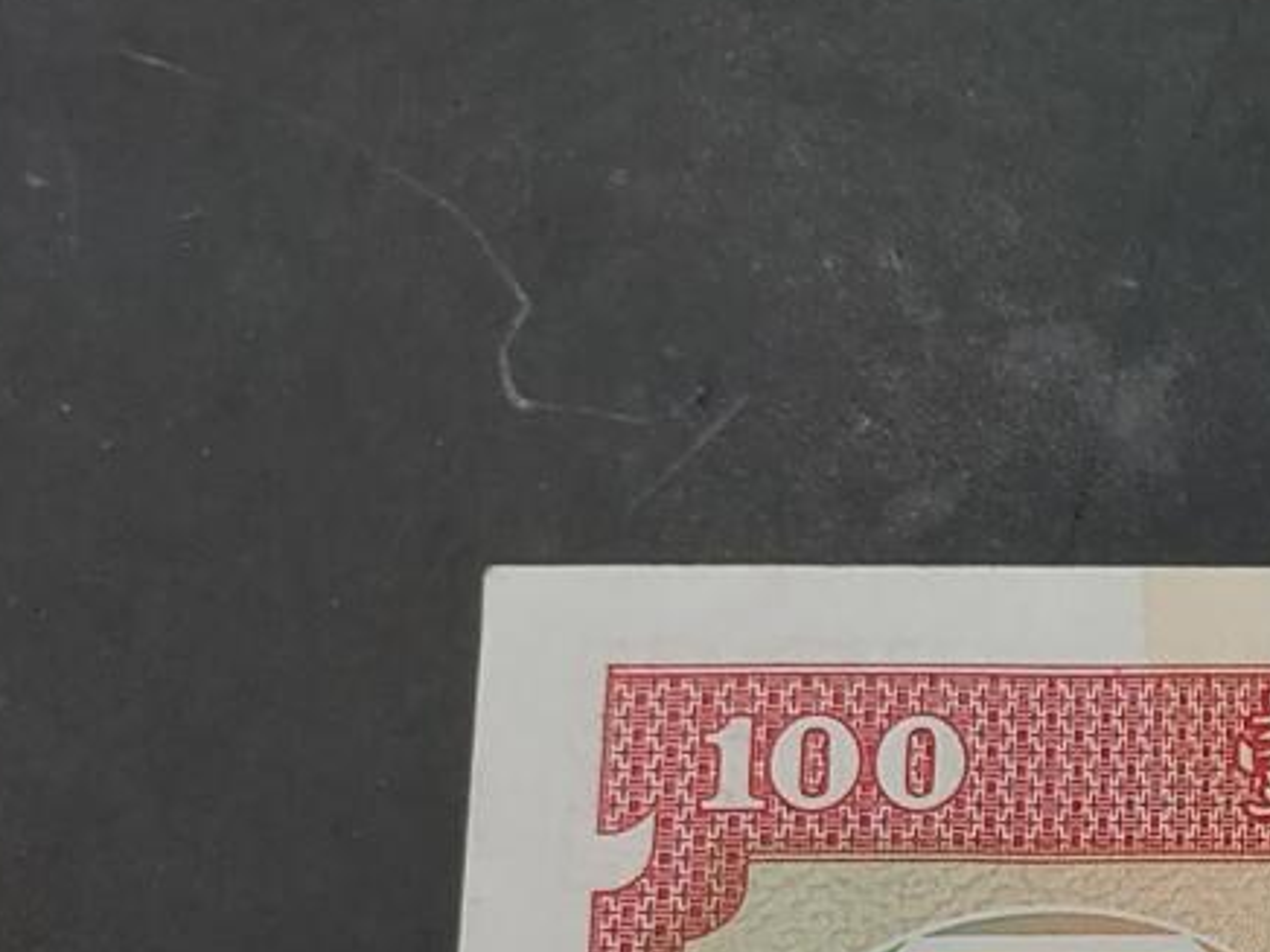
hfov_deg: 21.6
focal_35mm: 77
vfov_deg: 17.5
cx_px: 1855
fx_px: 2825
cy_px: 1345
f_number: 1.8
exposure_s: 1/60
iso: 50
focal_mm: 4.6
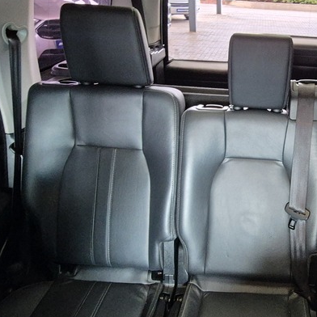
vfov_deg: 54.0
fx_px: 311
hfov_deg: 51.0
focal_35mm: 30
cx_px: 249
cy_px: 148
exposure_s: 1/50
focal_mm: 2.2
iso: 1000
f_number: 2.2
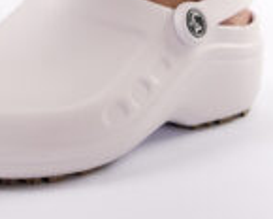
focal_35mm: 272
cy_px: -90
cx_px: -41
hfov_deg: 7.1
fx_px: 2198
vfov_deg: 5.6
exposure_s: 1/200
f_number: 8
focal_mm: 70
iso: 800
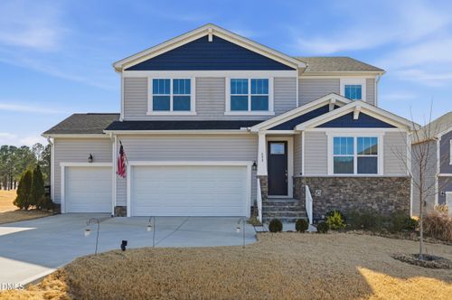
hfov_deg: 62.0
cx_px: 226
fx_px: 376
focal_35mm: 30
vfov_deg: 43.5
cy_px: 150
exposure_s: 1/8000
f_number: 9
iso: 250
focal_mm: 30
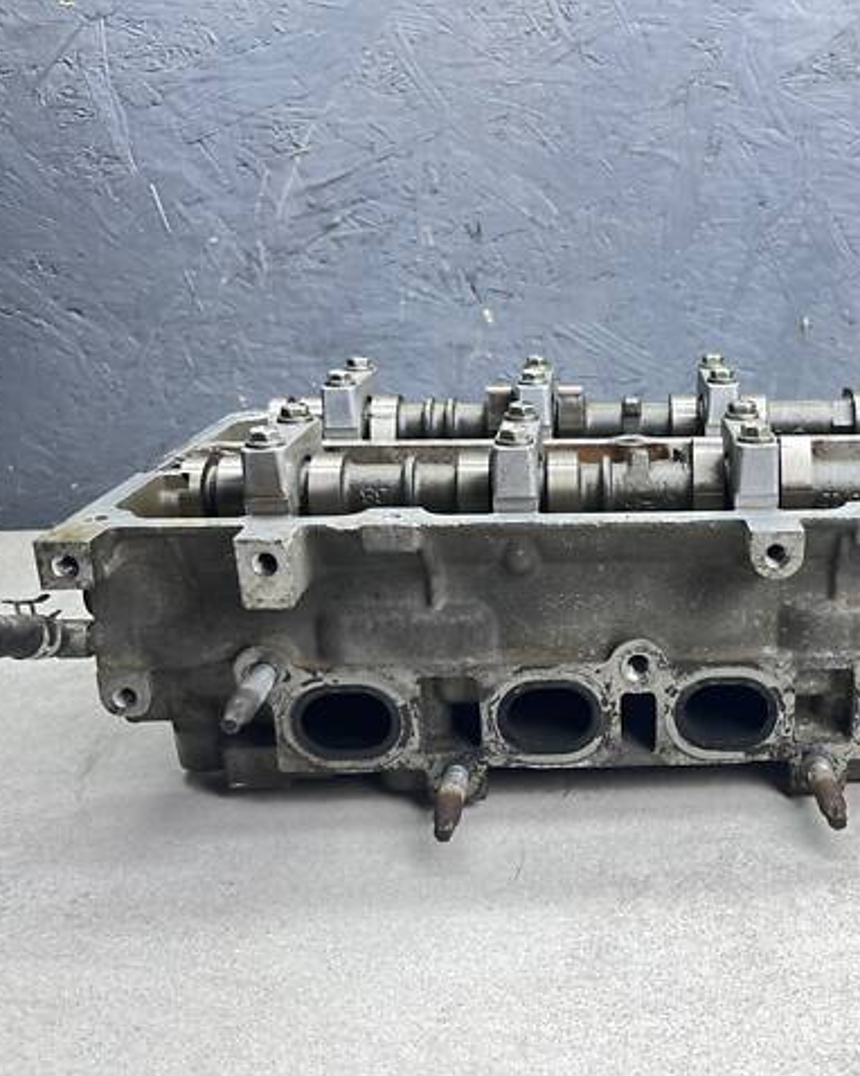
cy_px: 538
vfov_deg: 52.9
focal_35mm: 34
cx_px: 651
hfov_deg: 42.0
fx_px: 1082
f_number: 1.6
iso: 125
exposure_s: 1/100
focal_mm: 5.1
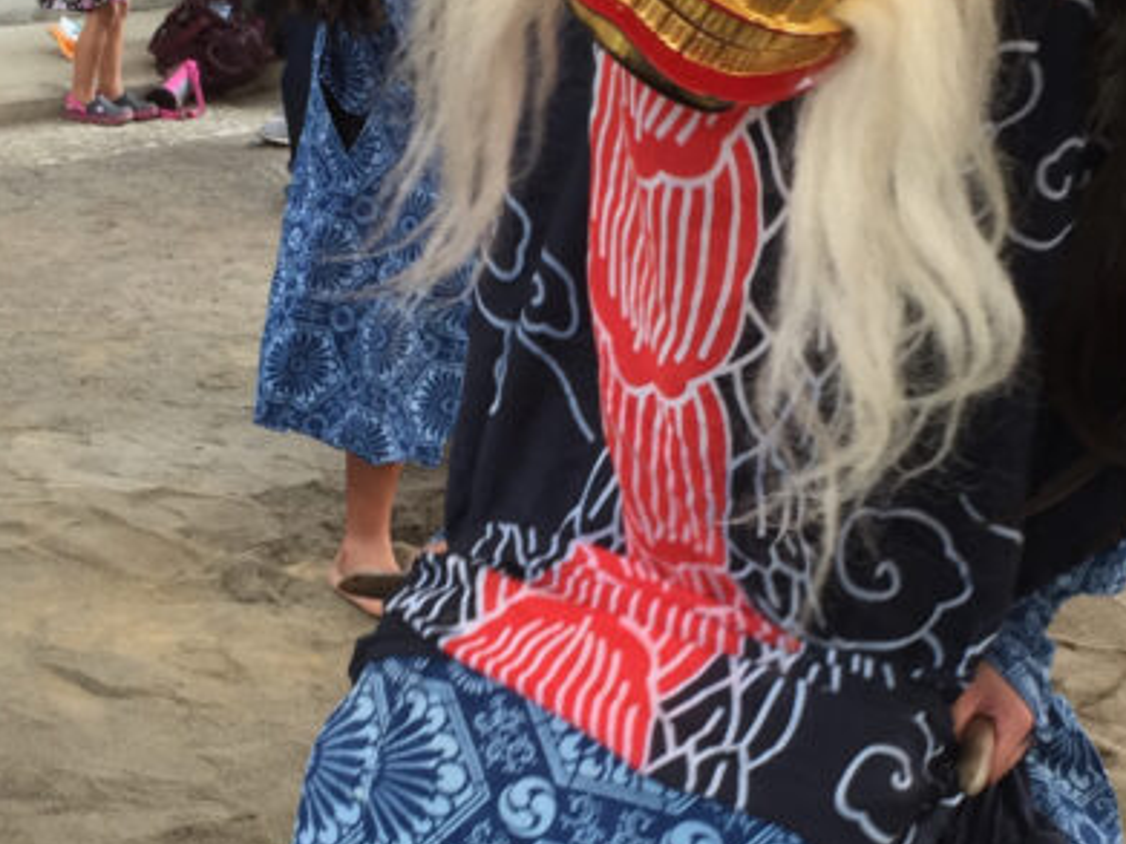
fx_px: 2471
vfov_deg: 19.3
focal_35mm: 76
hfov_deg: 25.7
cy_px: 562
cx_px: 541
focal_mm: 4.15
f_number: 2.2
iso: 40
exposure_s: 1/60
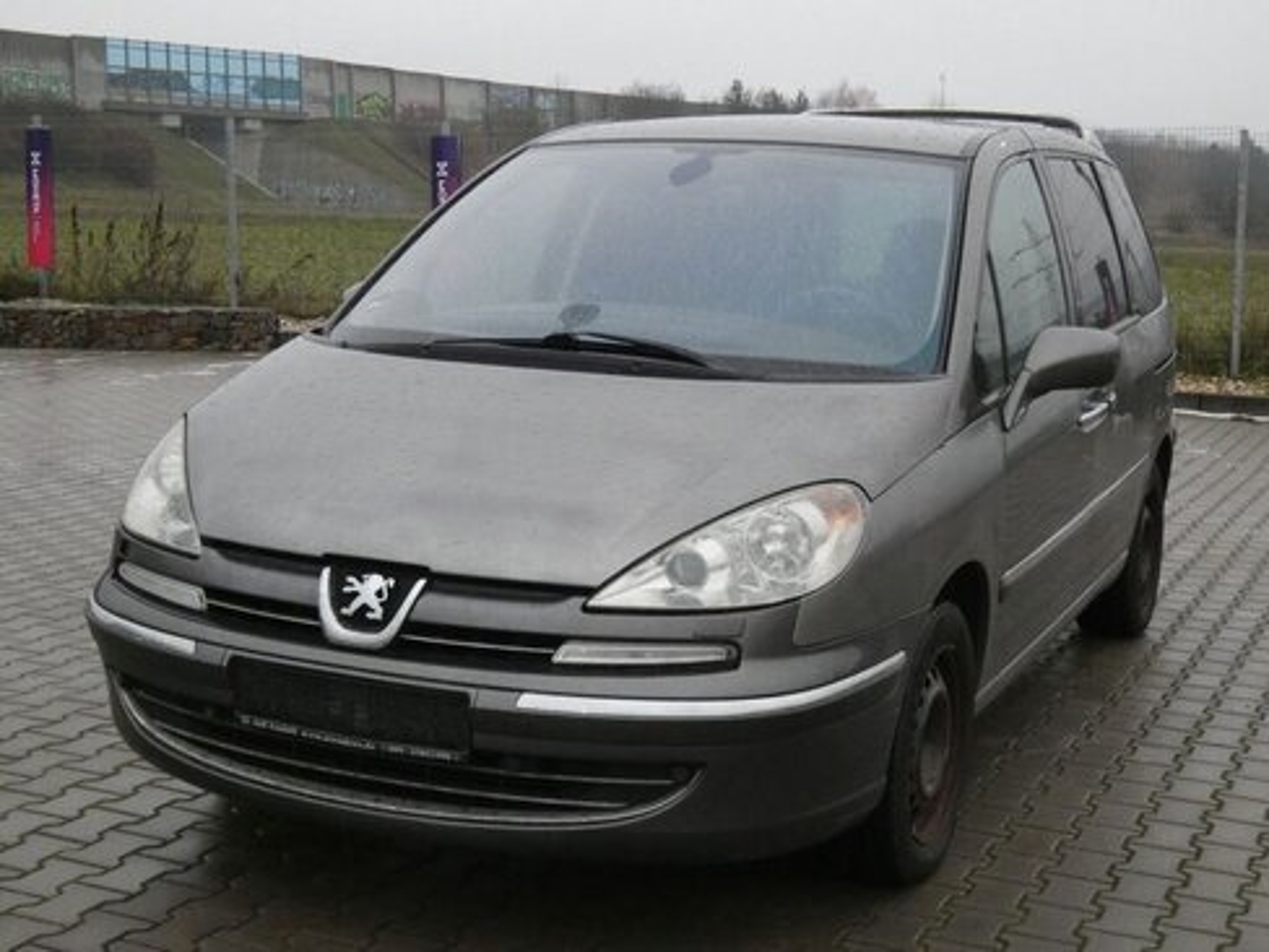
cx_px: 634
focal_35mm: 50
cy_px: 476
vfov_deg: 29.1
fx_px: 1833
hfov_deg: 38.2
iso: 500
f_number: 5.6
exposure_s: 1/80
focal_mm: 9
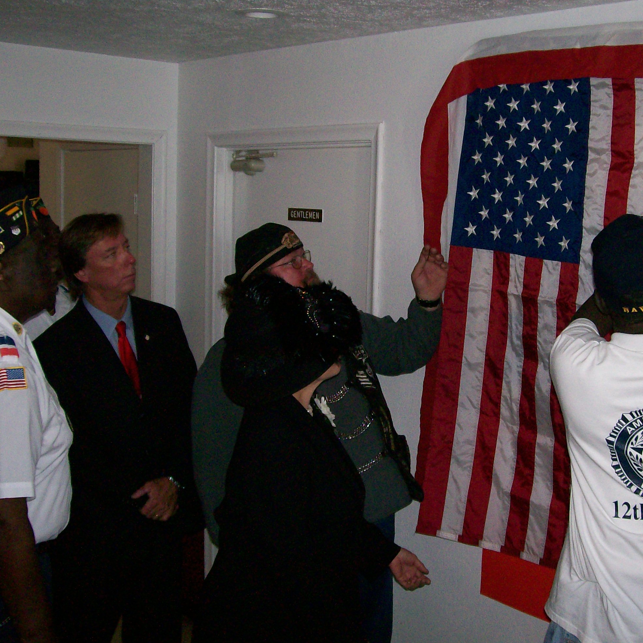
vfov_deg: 36.8
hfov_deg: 36.6
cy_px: 326
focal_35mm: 46
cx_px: 397
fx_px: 967
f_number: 2.7
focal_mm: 6
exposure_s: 1/64
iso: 140
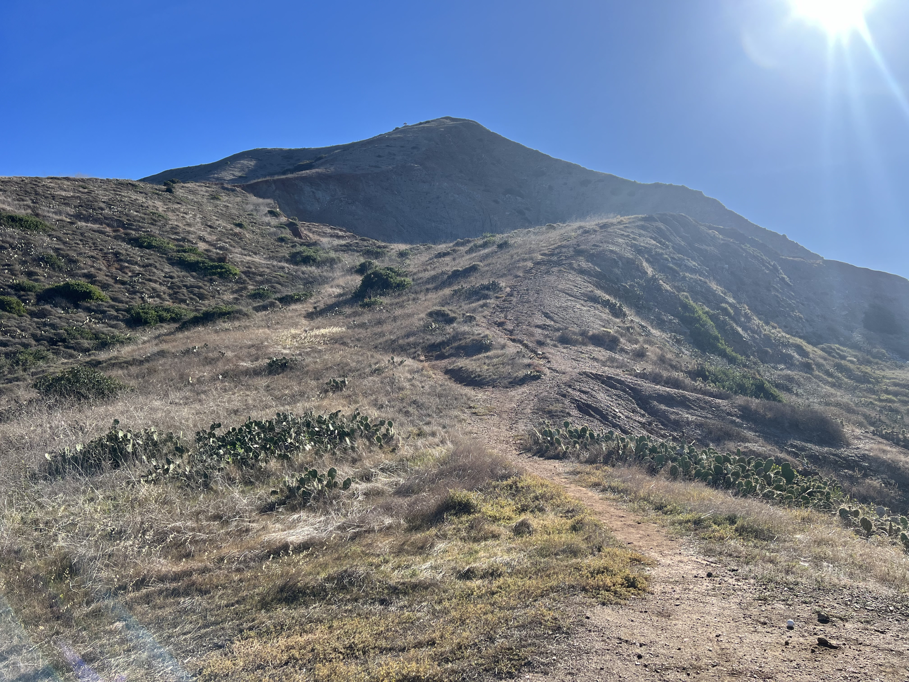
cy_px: 341
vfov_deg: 53.1
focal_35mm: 26
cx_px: 454
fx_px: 683
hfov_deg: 67.3
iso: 50
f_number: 1.5
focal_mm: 5.7
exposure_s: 1/3257
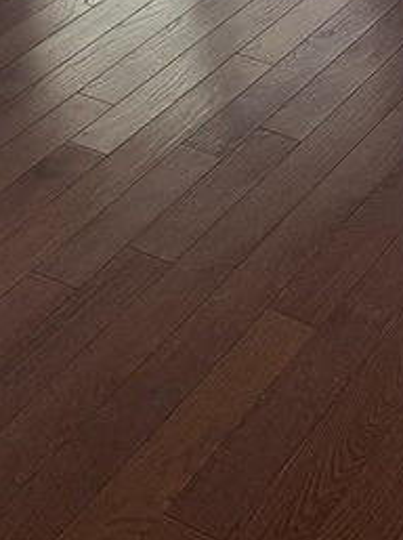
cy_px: -578
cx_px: 174
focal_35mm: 101
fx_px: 1572
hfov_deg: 14.6
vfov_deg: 15.2
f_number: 1.78
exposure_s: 1/639
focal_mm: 6.76
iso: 80
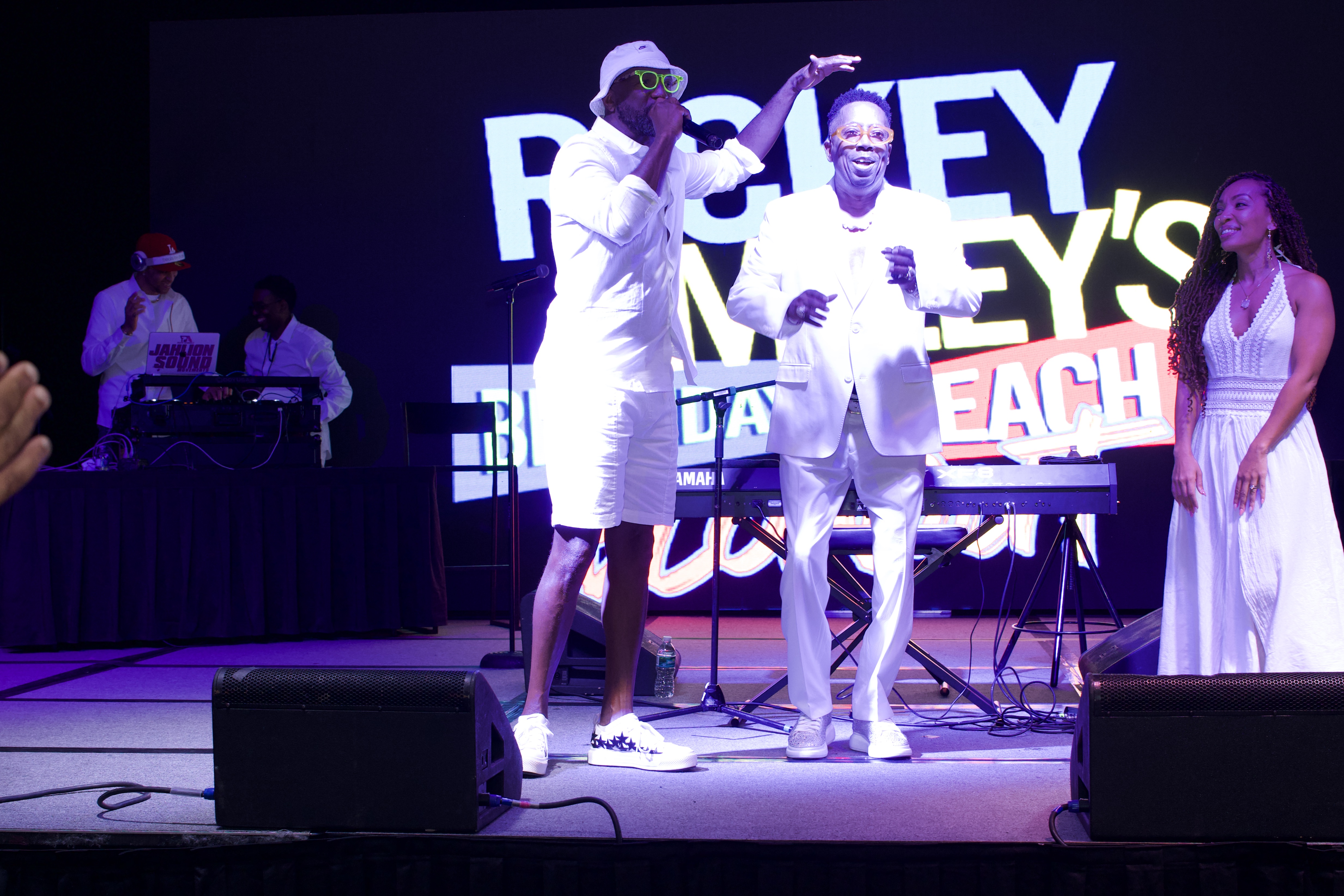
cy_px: 448
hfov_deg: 38.2
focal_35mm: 52
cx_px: 672
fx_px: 1942
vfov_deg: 26.0
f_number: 5
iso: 1250
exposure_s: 1/200
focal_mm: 35
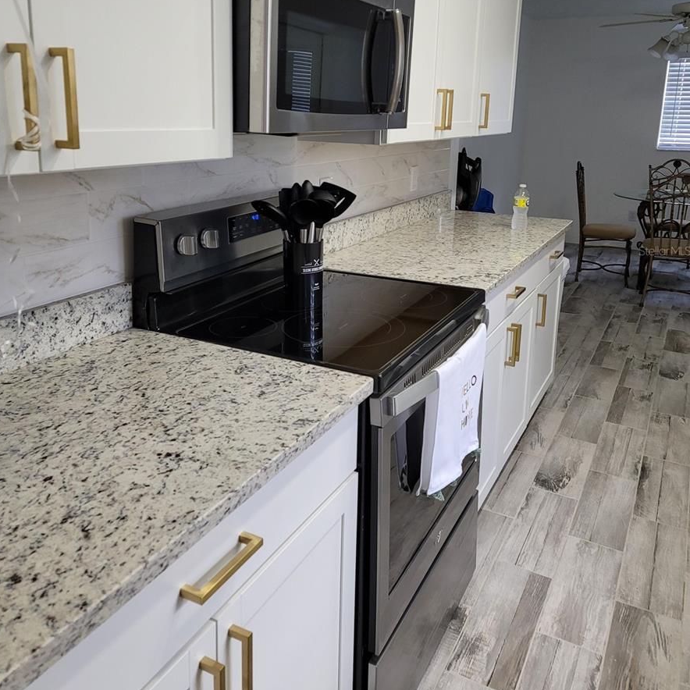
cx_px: 343
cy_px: 251
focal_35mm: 30
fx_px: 677
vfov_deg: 53.3
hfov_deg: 54.0
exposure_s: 1/120
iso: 250
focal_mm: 7
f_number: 1.8
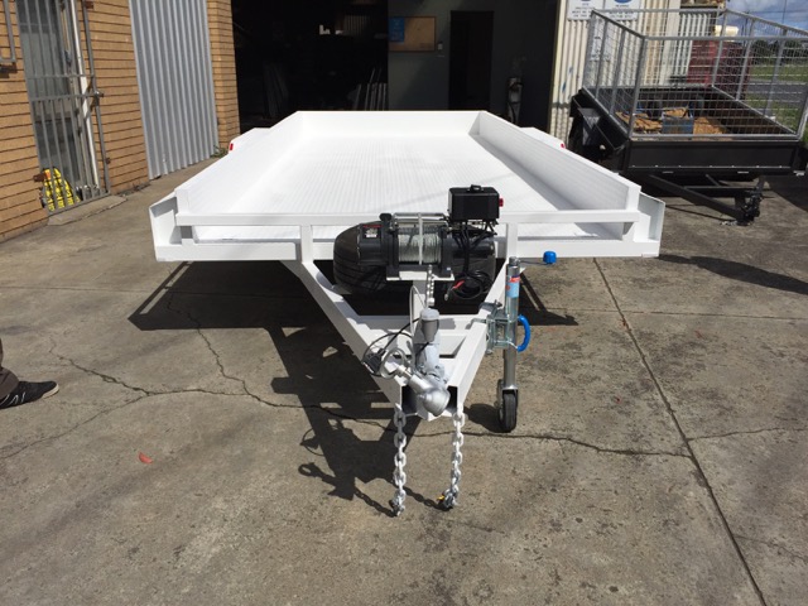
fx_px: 677
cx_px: 404
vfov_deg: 48.2
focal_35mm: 29
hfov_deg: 61.7
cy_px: 303
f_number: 2.2
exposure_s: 1/9901
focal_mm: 4.15
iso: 32
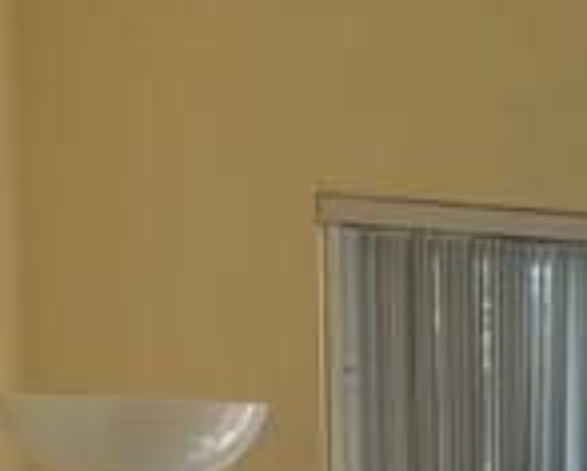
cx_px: 1909
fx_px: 2957
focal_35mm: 170
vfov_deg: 8.7
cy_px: 910
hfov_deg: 8.8
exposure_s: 1/367
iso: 32
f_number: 1.6
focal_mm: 5.1
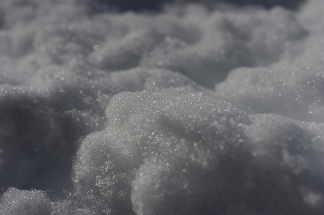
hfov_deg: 38.2
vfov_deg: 25.9
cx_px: 162
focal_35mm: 52
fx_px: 467
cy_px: 108
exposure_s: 1/4000
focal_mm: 35
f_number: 4
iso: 100
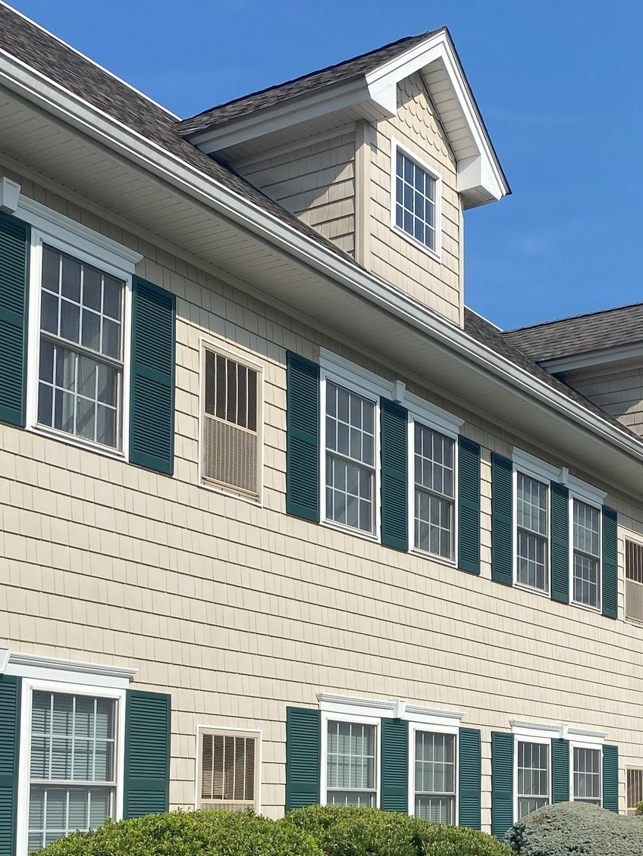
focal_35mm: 53
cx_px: 469
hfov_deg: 27.2
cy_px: 733
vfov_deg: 34.6
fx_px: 1312
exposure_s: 1/2967
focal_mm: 4.25
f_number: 1.8
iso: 32
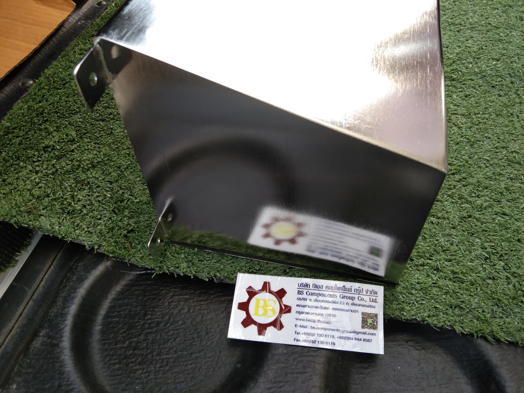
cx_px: 262
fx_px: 454
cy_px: 196
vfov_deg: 46.8
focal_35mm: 30
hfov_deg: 60.0
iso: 107
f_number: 2.2
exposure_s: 1/100
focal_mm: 3.65
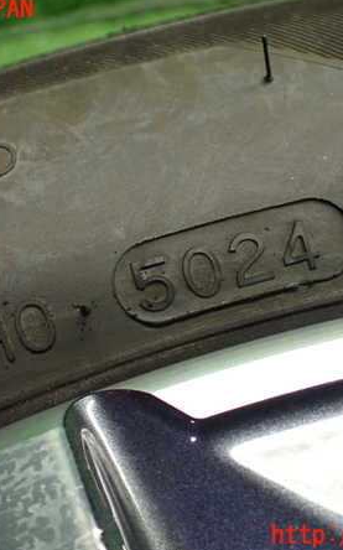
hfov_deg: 29.8
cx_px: 180
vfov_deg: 46.2
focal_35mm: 43
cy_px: 273
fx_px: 644
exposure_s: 1/125
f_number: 2.3
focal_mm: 5.4
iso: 800
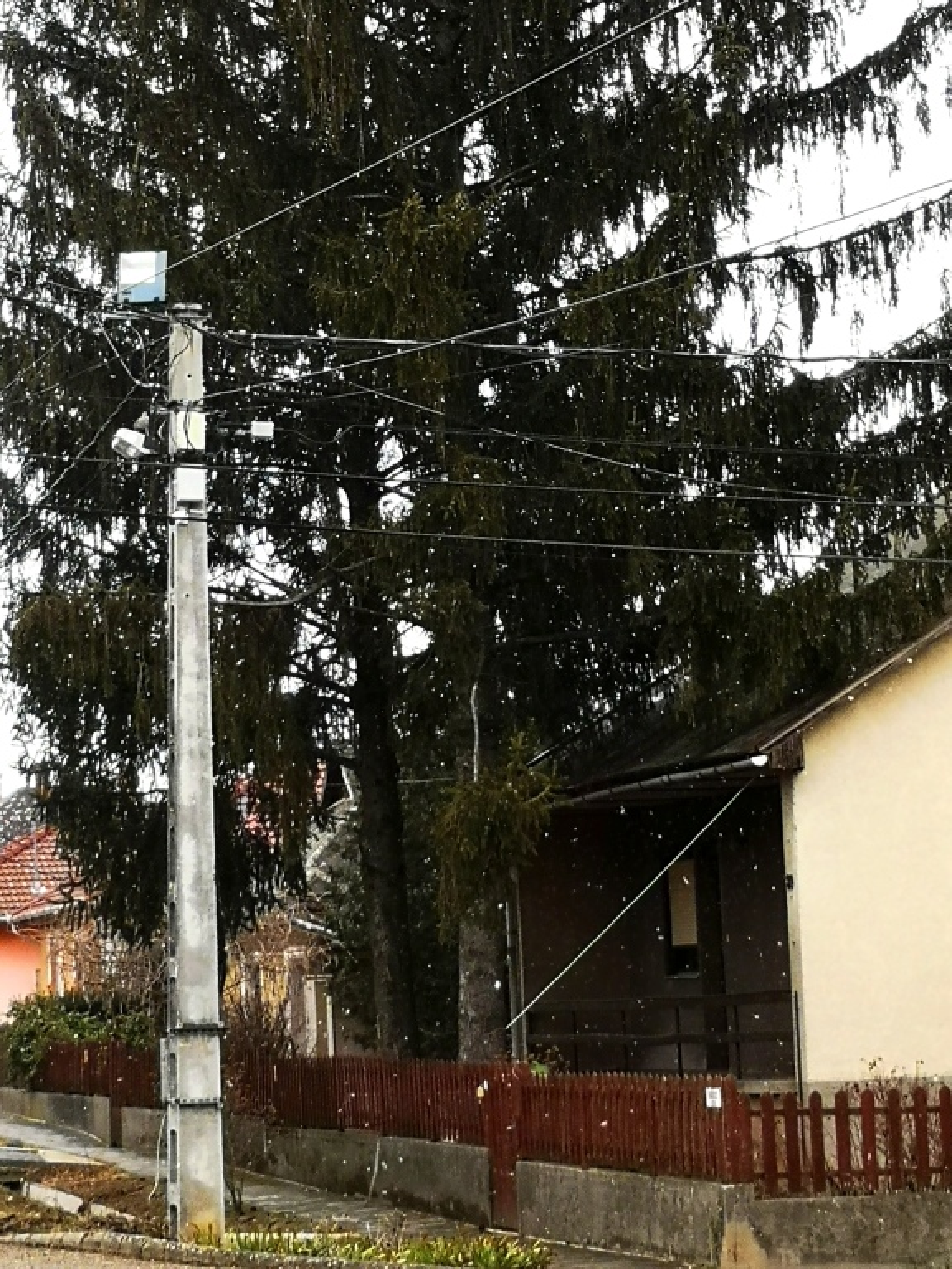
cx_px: 476
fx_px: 4144
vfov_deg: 17.4
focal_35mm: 113
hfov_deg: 13.1
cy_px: 634
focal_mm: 3.95
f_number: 1.8
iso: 50
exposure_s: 1/426
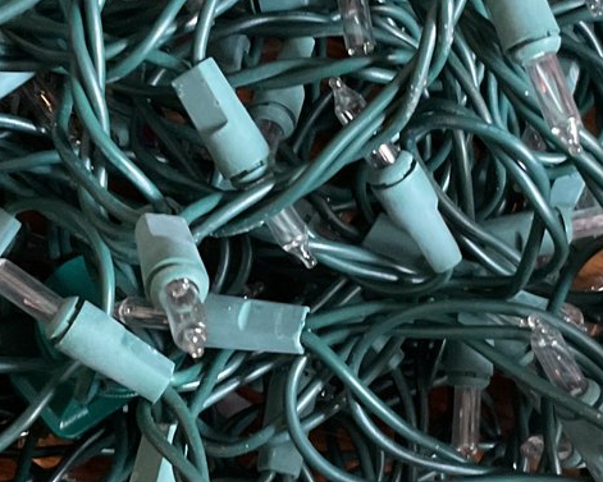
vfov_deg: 16.9
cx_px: 357
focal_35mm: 91
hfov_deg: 21.0
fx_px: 1624
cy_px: 272
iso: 320
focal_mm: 3
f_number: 1.8
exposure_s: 1/30
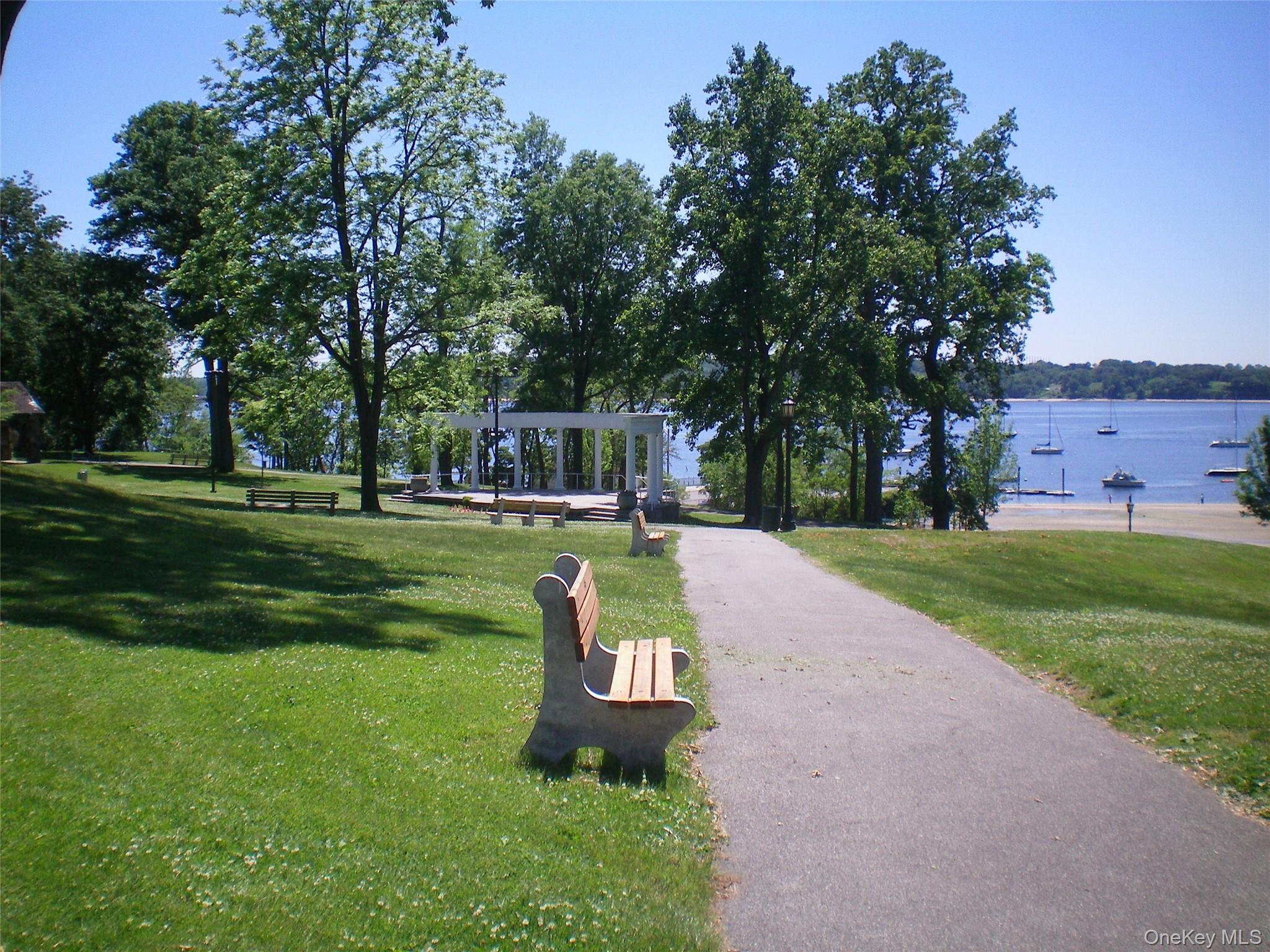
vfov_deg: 37.7
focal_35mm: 38
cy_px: 476
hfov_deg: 49.0
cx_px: 635
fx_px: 1394
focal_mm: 6.3
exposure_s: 1/500
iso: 64
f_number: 4.6
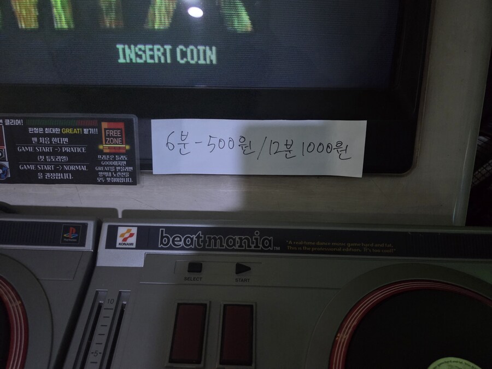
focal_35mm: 23
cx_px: 246
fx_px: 327
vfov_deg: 58.9
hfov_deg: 73.9
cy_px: 184
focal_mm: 5.4
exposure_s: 1/40
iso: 1600
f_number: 1.8
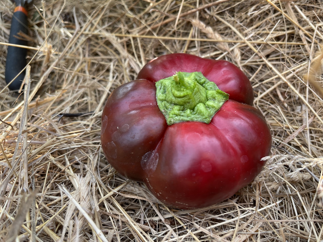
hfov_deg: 69.4
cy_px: 121
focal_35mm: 25
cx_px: 162
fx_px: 233
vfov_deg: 54.9
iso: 32
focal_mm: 5.1
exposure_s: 1/142
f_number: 1.6
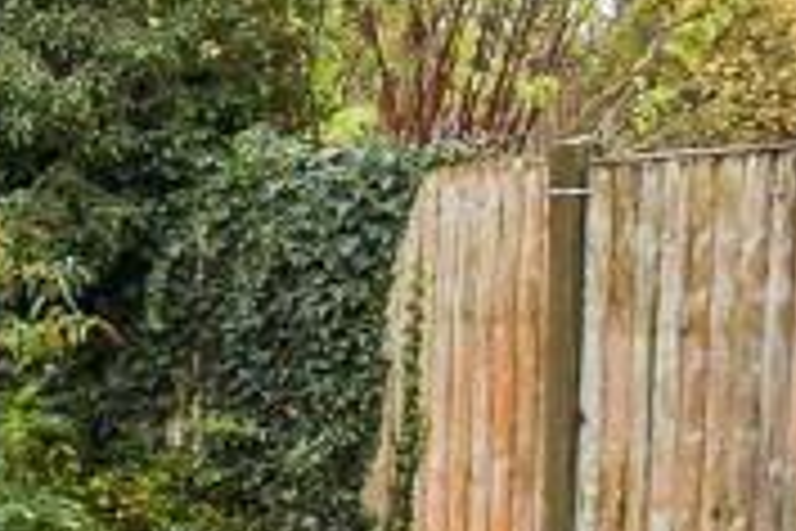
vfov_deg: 15.7
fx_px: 1924
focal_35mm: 87
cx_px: -1219
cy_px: 371
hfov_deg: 14.0
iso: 320
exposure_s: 1/100
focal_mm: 10
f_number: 8
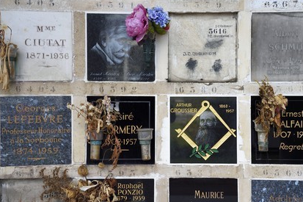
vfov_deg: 23.0
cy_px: 101
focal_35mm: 59
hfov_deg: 33.9
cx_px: 150
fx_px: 496
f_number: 6.3
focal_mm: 58
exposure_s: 1/200
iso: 400
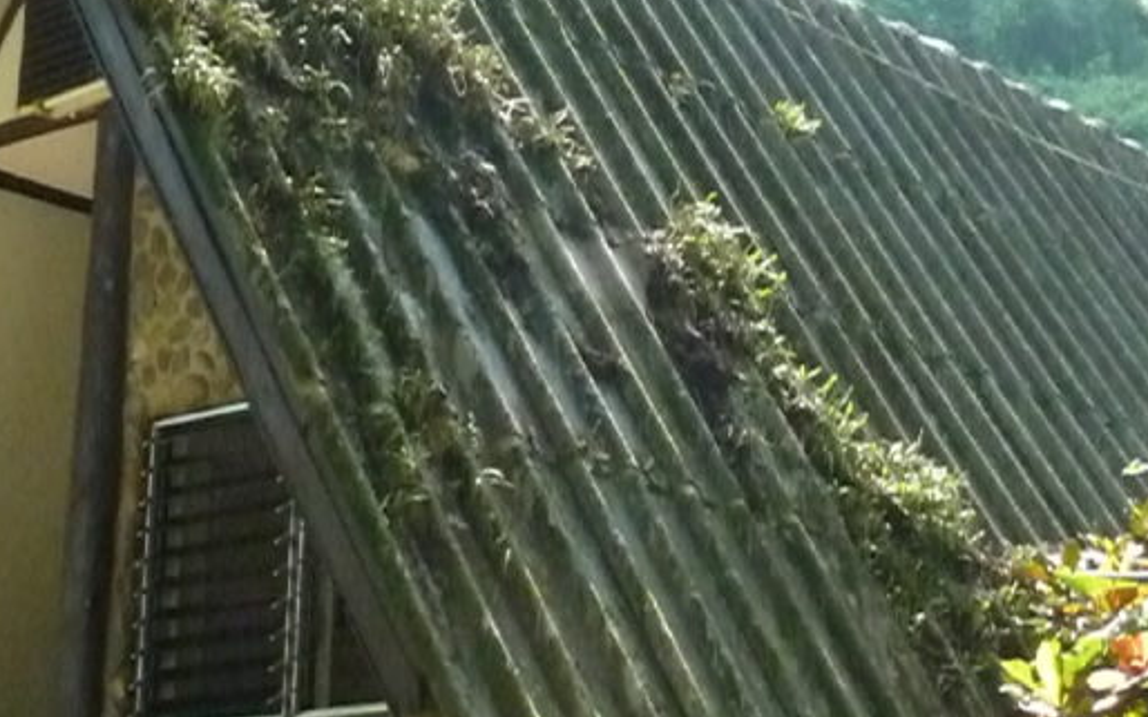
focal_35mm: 95
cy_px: 326
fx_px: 2972
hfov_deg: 21.8
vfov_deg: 13.8
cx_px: 690
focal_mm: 7.6
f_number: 4.1
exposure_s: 1/1300
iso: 1600
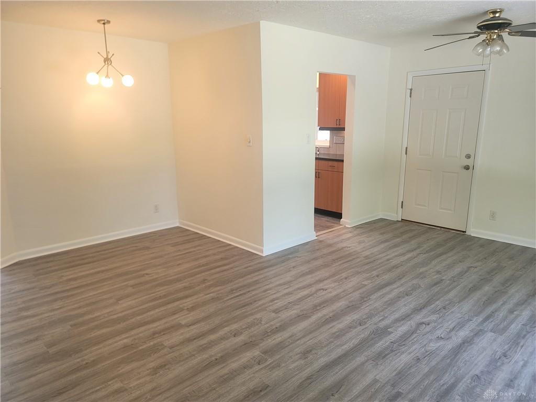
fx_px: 387
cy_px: 201
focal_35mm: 25
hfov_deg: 69.4
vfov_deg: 54.9
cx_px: 268
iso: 320
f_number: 1.8
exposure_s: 1/120
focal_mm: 7
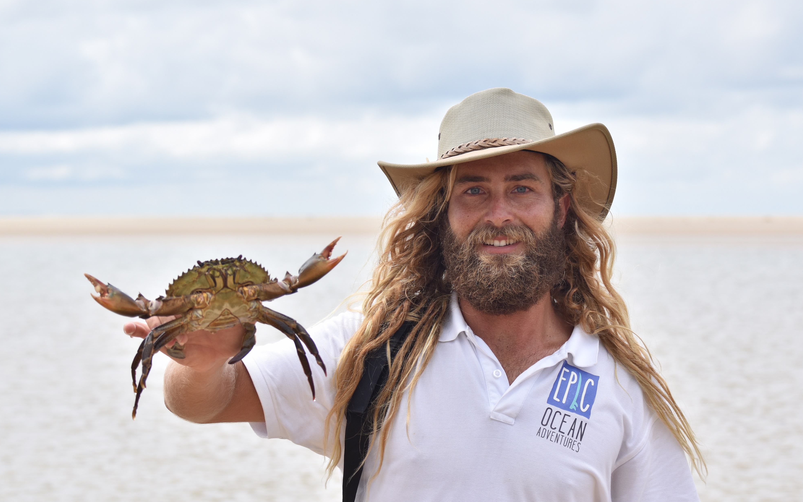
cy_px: 239
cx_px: 400
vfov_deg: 12.1
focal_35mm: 108
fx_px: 2364
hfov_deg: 19.3
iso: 160
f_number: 5.6
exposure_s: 1/500
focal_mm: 70
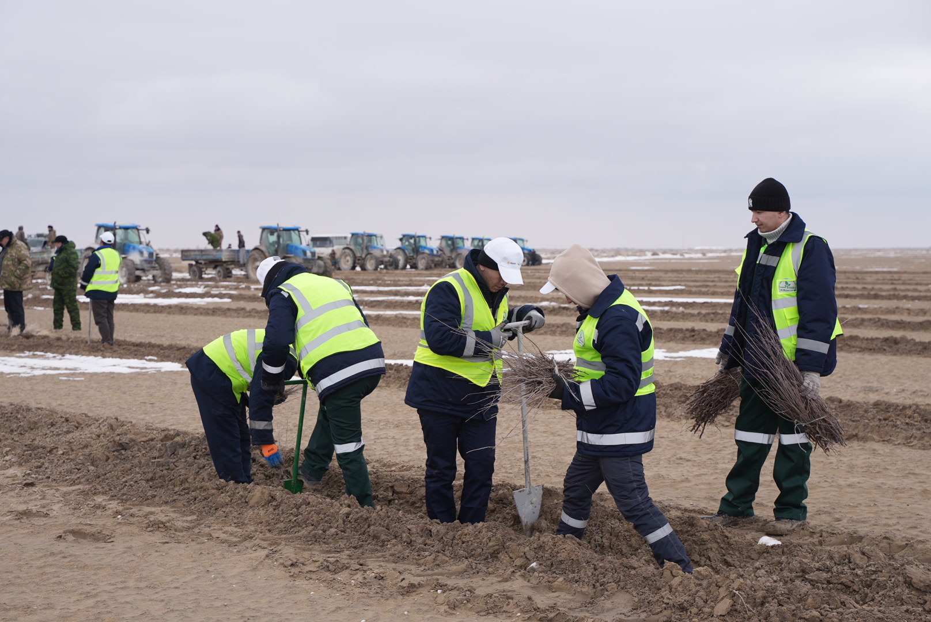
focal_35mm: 62
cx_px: 466
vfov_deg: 21.9
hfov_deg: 32.4
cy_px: 311
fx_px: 1604
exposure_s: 1/160
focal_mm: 62
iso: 80
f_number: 5.6
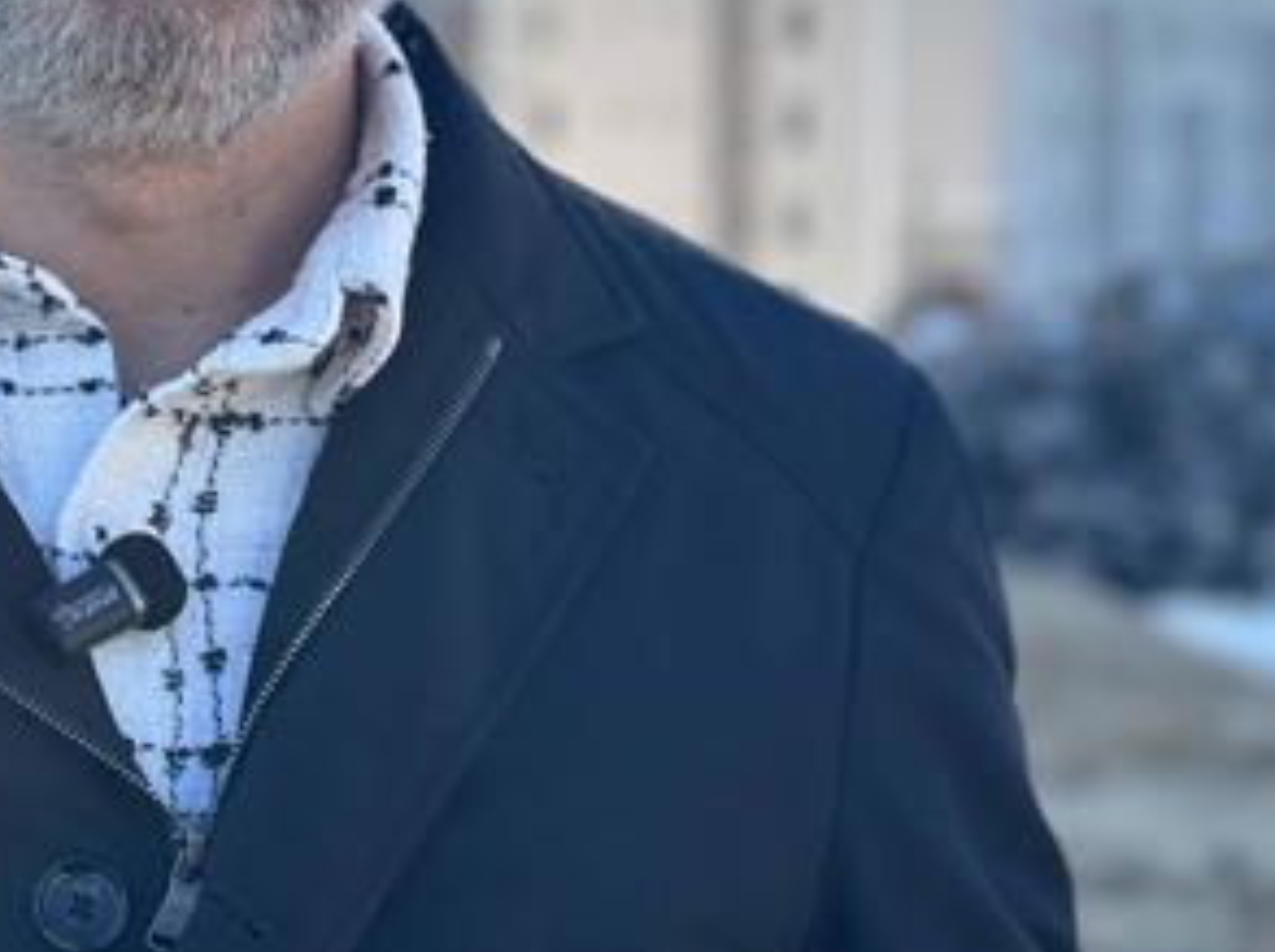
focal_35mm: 123
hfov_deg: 15.6
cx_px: -100
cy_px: 13
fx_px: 4525
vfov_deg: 11.9
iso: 80
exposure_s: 1/1880
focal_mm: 6.86
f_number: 1.78
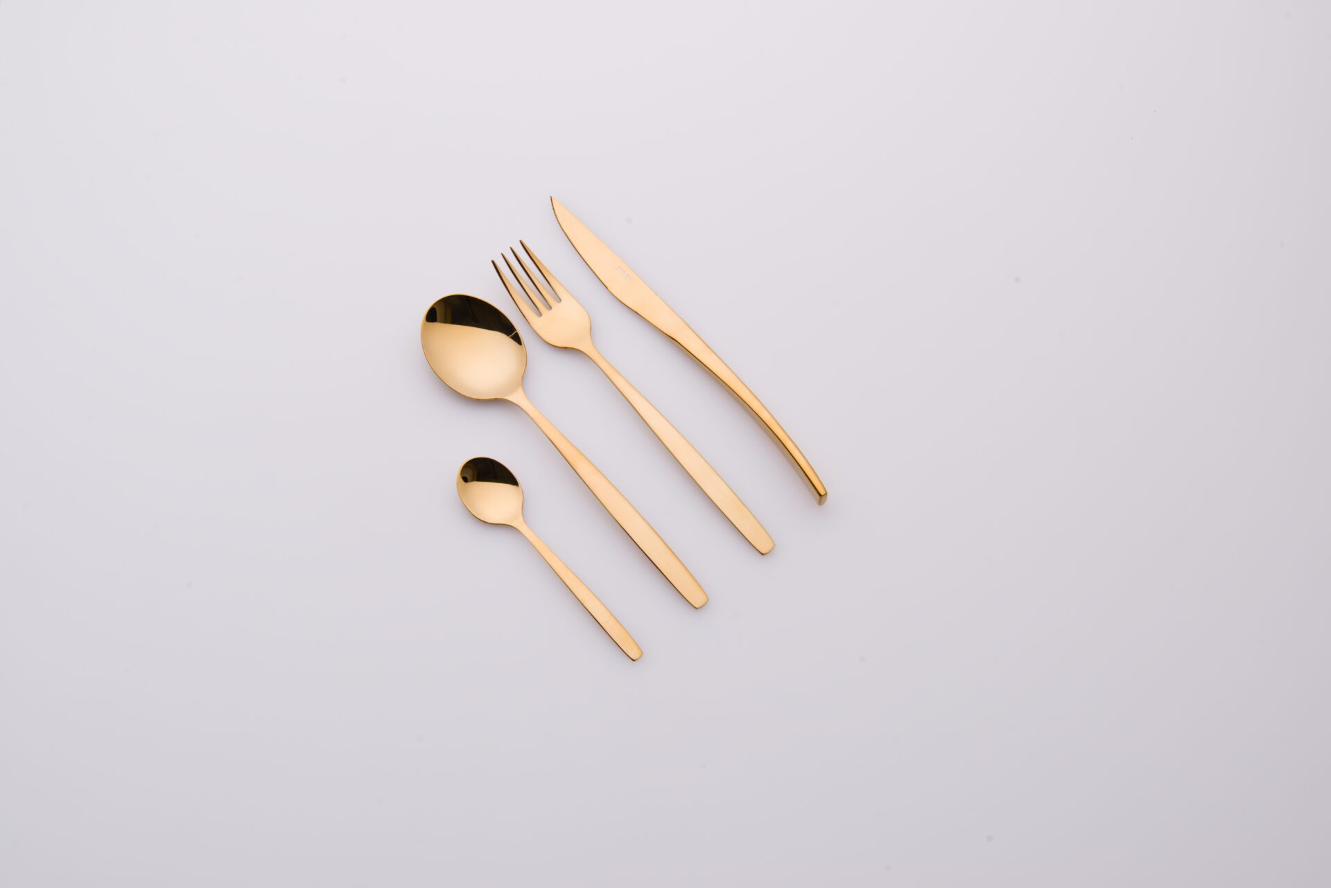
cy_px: 444
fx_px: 1923
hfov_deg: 38.2
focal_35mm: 52
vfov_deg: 26.0
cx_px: 666
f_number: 13
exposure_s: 1/125
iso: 100
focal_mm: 52
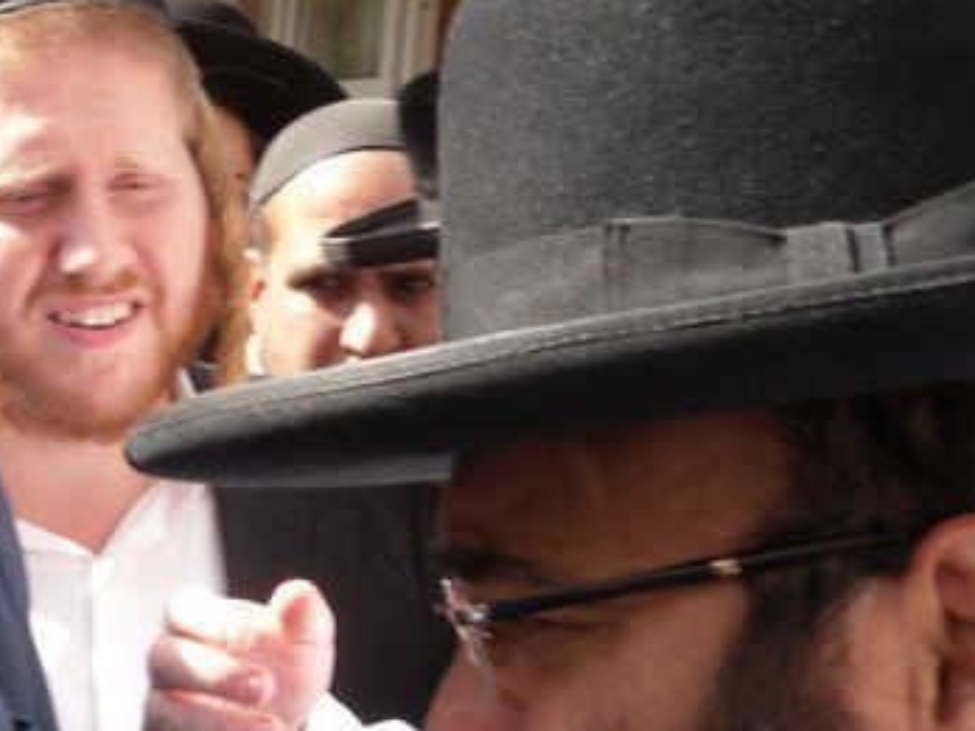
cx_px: -266
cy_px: 443
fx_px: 2901
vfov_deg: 14.4
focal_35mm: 103
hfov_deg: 17.9
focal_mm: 6.3
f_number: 3.5
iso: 80
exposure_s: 1/234
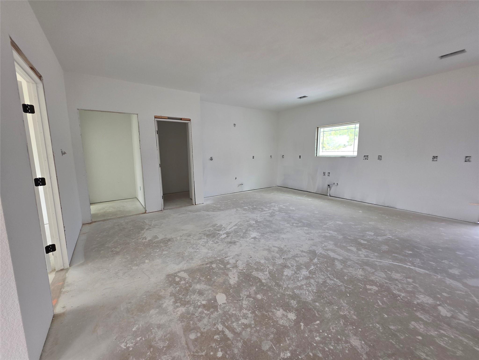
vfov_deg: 89.9
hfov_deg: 106.2
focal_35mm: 13
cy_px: 180
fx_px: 180
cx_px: 240
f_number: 1.9
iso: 80
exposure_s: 1/120
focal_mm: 2.2
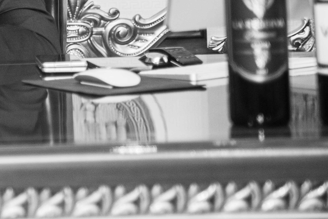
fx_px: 2014
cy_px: -107
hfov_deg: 9.1
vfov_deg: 6.2
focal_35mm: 221
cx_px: -116
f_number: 3.5
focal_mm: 70
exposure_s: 1/125
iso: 1250
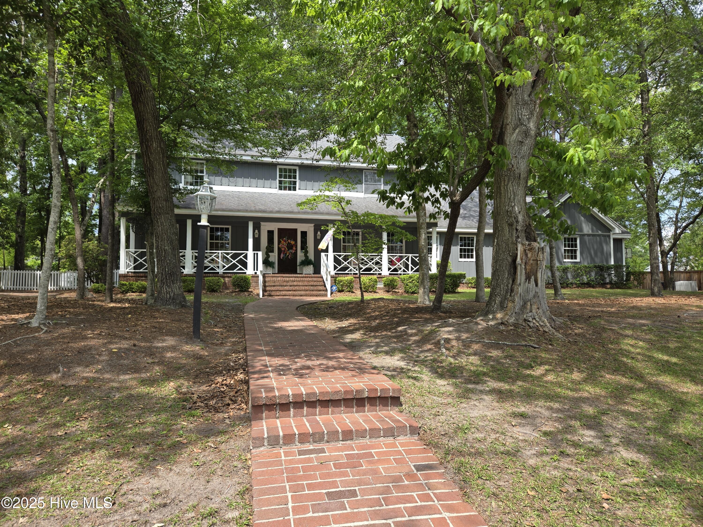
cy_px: 264
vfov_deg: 58.9
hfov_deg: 73.9
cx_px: 352
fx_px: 467
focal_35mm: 23
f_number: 1.8
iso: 25
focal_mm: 5.4
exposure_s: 1/829
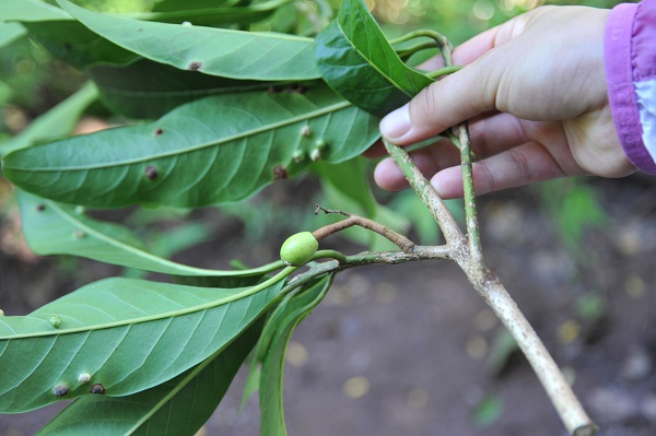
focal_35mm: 65
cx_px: 328
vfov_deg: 20.9
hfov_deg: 31.0
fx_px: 1183
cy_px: 218
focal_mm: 65
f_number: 5
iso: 900
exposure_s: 1/100
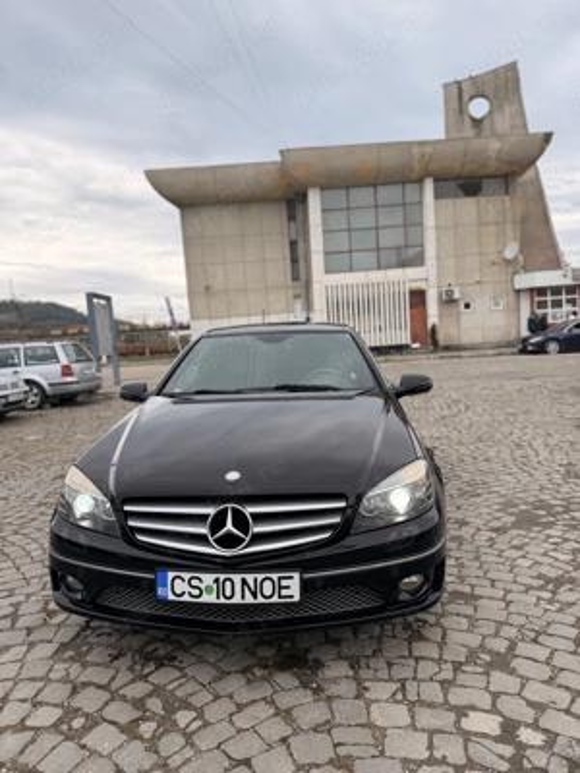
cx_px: 290
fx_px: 536
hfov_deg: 56.8
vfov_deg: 71.6
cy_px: 386
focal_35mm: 24
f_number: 1.78
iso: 80
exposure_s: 1/1653
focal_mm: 6.76
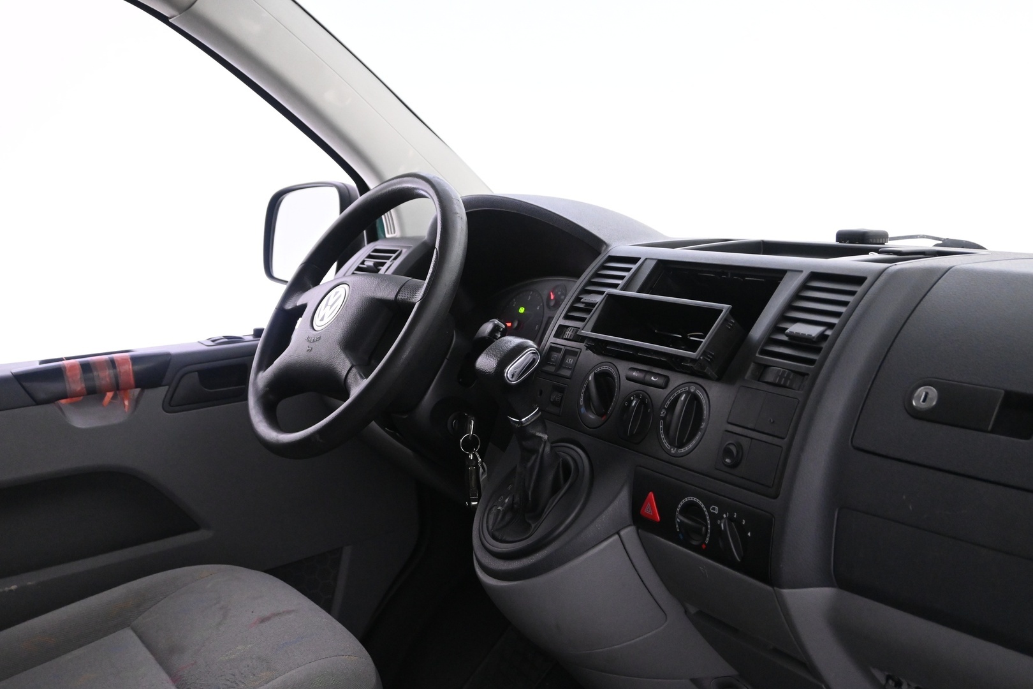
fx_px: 1054
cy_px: 344
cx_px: 516
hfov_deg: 52.2
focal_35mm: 37
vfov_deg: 36.2
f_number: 4.2
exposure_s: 1/30
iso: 3200
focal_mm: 24.5
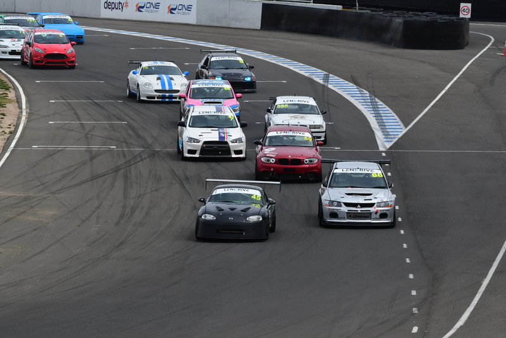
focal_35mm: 375
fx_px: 5272
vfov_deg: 3.7
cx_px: 253
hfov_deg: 5.5
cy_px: 169
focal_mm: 250
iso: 400
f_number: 11
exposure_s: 1/640
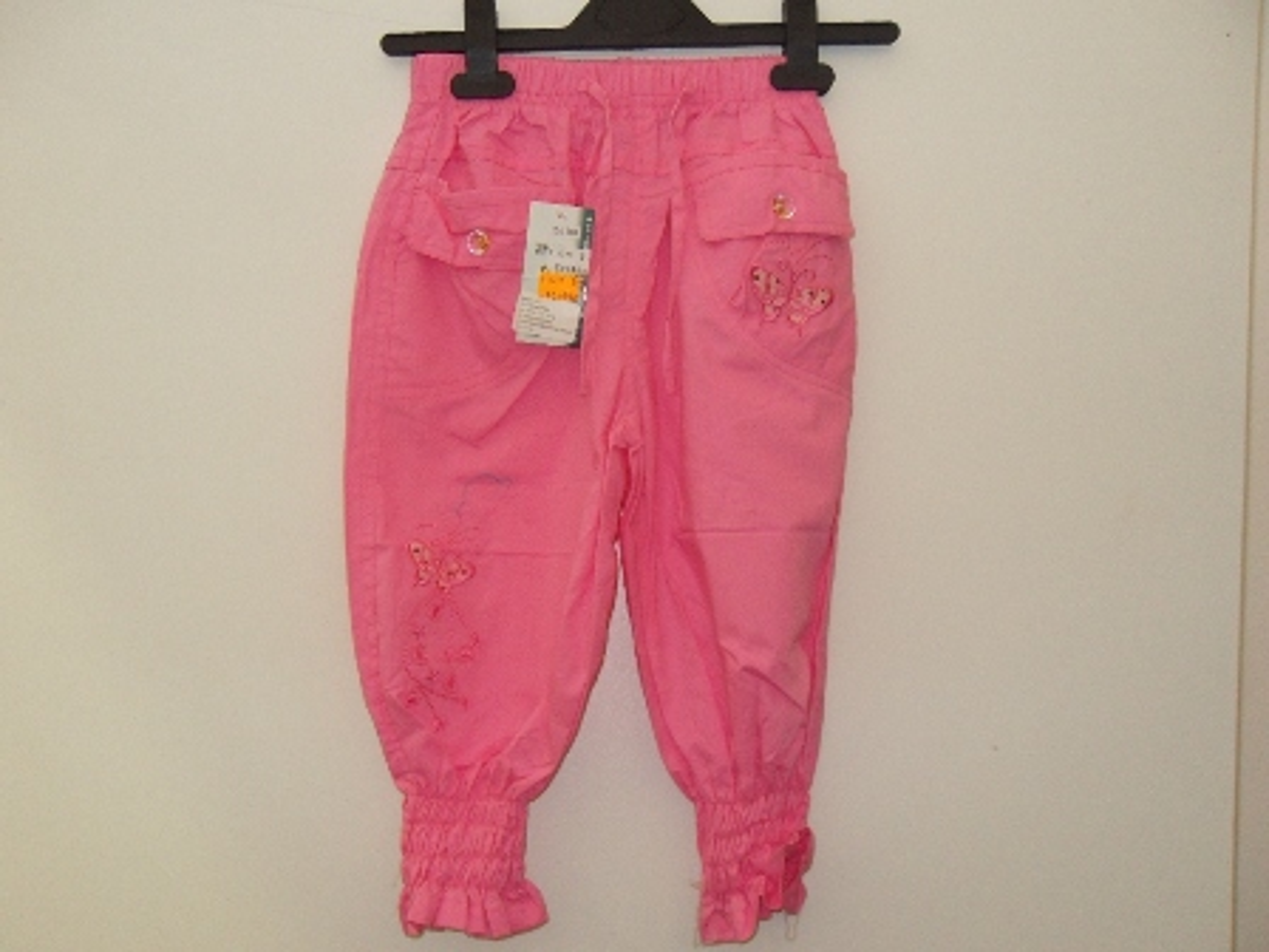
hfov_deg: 52.6
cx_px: 634
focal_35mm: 35
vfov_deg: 40.7
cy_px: 476
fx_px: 1283
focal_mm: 6.3
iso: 240
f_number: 3.5
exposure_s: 1/45
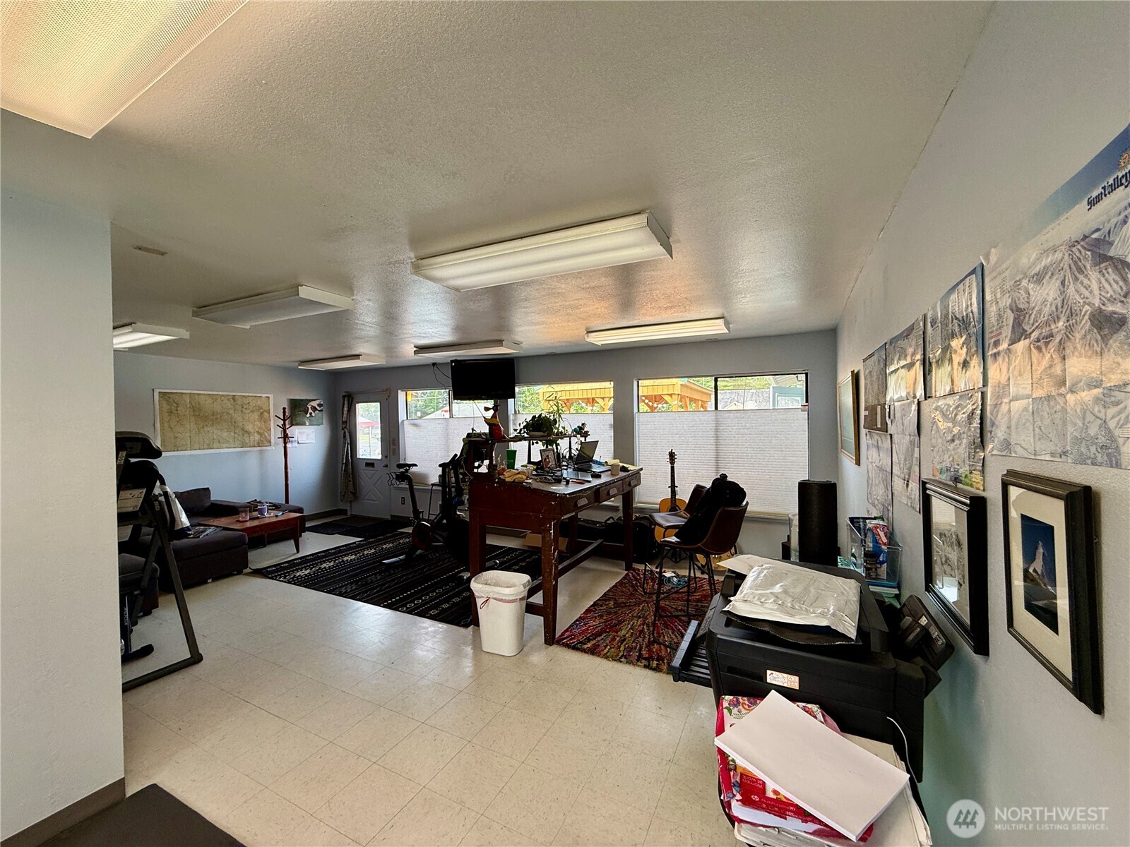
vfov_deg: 85.7
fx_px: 457
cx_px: 565
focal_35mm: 14
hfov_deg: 102.1
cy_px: 424
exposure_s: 1/148
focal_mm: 2.22
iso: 64
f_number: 2.2
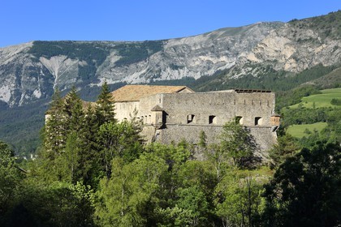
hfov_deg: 15.8
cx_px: 170
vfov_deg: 10.5
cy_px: 114
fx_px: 1231
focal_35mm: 130
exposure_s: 1/320
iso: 200
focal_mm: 130
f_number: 13
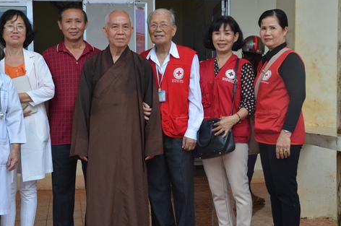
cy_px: 118
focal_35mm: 62
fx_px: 586
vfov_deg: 21.8
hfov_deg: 32.3
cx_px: 137
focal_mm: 30
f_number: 10
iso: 1000
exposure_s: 1/400
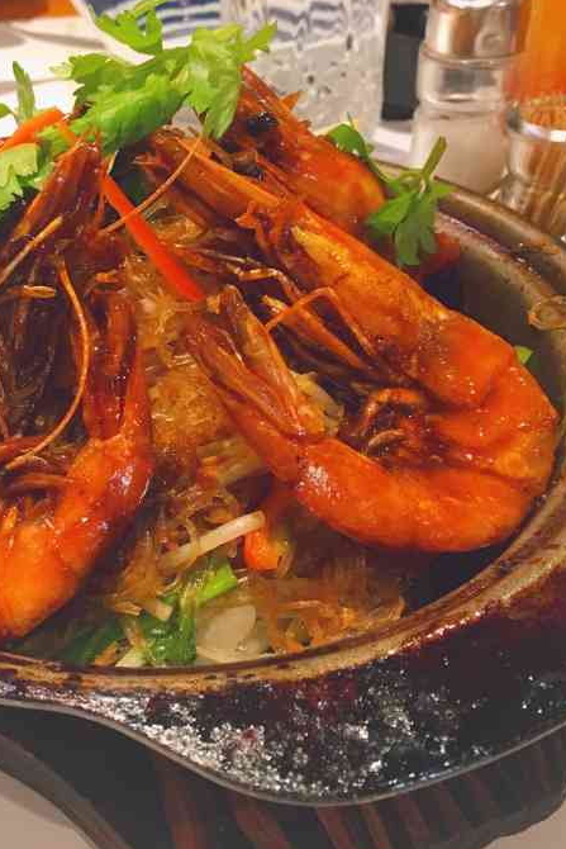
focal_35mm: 42
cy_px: 399
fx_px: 990
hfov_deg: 31.6
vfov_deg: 46.4
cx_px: 173
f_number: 2.2
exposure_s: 1/17
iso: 125
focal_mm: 4.15
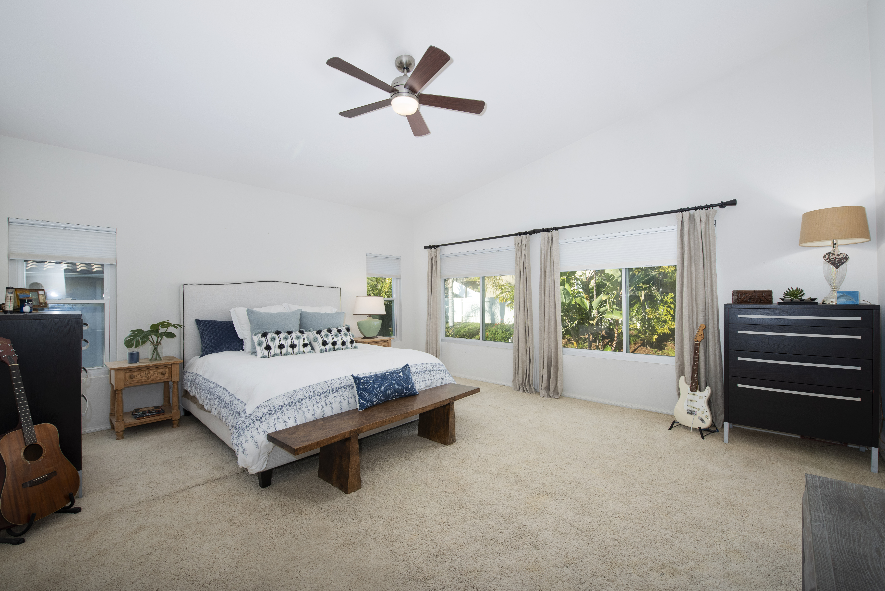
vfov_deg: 81.3
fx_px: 344
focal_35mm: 14
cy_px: 296
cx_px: 442
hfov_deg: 104.2
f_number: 8
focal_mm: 14
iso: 320
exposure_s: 1/250
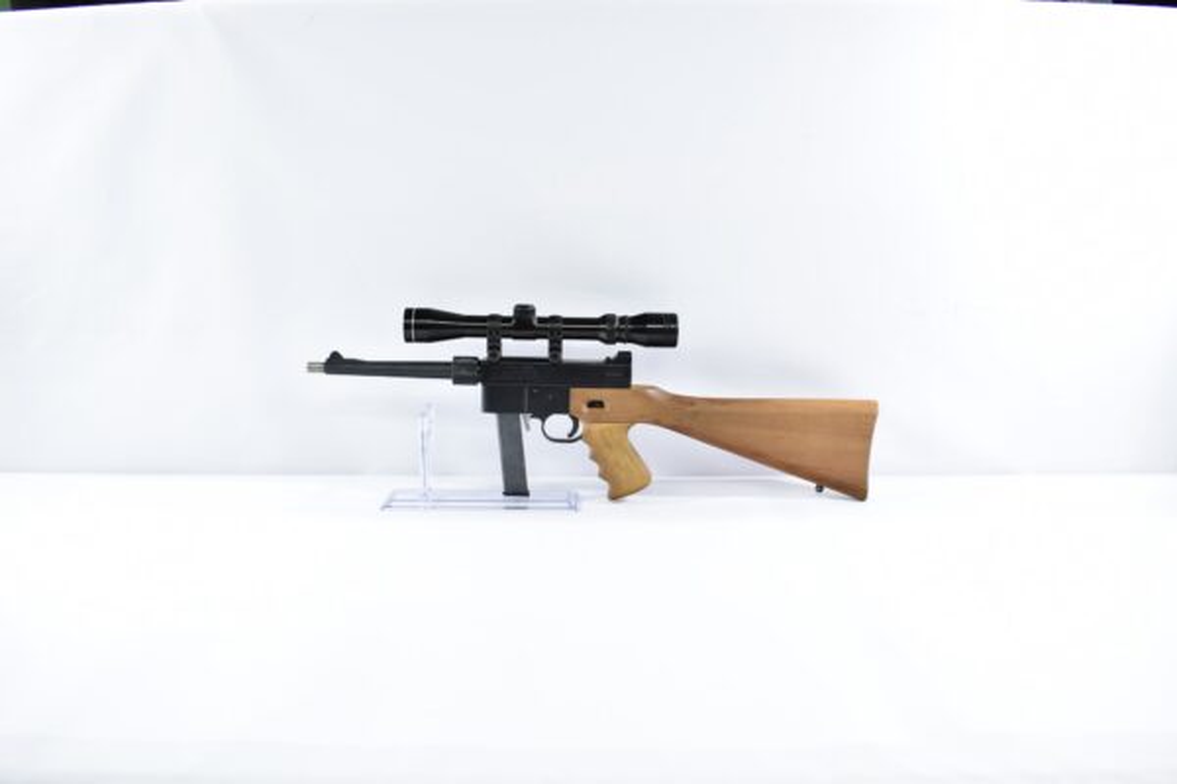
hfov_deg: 61.9
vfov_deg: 43.6
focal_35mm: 30
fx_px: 981
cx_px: 588
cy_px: 392
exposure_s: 1/15
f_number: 5
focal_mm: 20
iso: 640
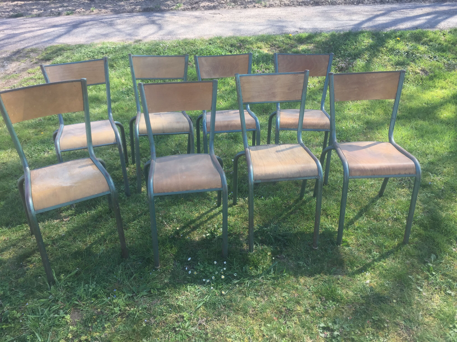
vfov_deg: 48.2
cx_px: 228
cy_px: 171
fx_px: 383
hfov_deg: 61.7
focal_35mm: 29
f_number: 2.2
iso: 32
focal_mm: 4.15
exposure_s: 1/416
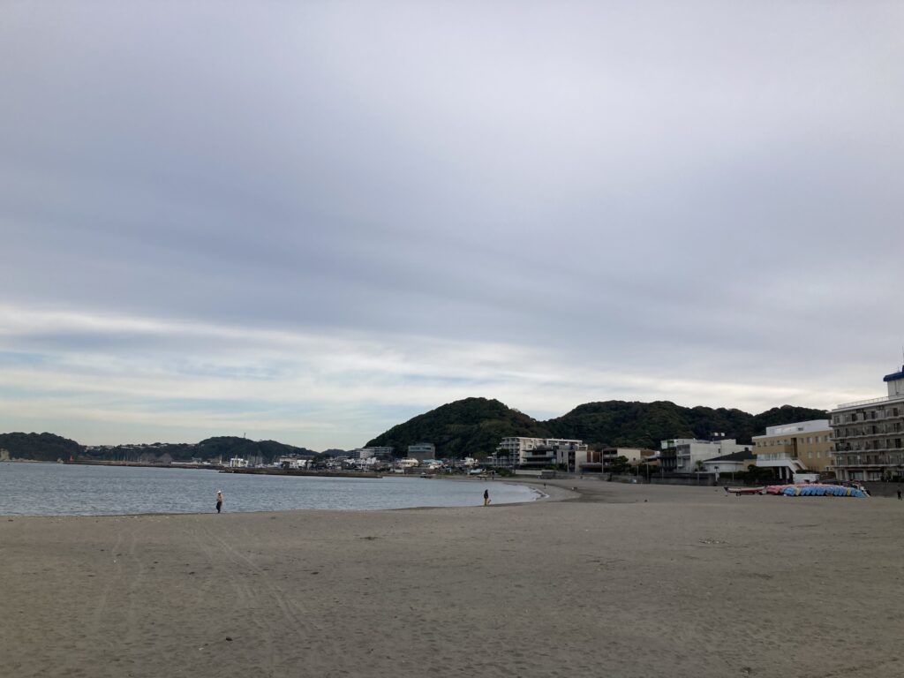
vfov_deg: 49.7
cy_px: 339
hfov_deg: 63.4
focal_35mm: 28
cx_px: 452
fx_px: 731
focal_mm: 3.99
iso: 20
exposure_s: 1/1185
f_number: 1.8
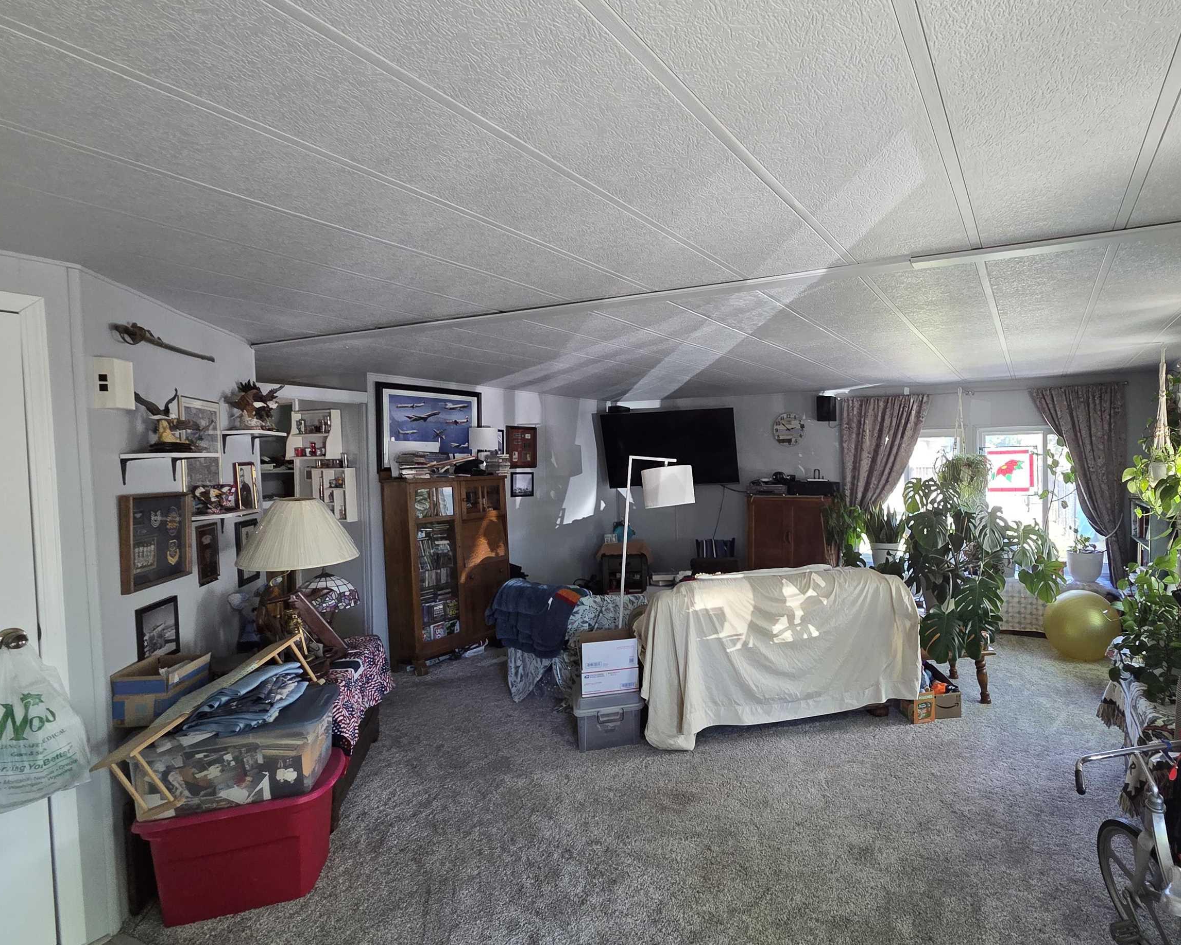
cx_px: 753
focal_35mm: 17
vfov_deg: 77.0
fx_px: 594
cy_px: 477
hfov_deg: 87.5
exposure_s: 1/60
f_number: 2.2
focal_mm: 2.2
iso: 250
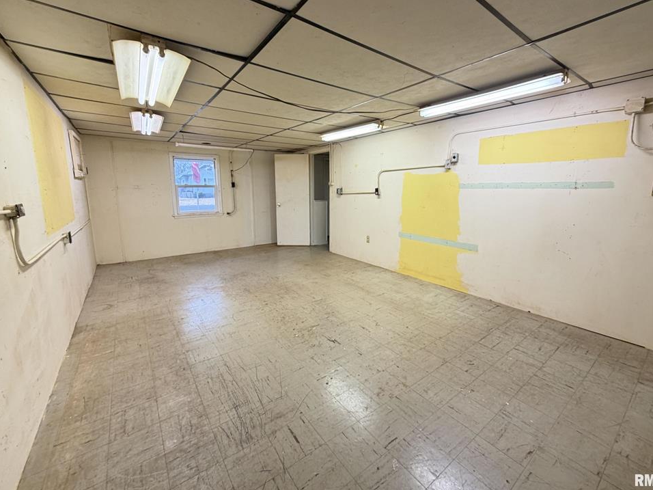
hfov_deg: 98.1
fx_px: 283
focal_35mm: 15
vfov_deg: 81.6
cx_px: 337
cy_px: 229
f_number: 2.2
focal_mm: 2.22
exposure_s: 1/60
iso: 160
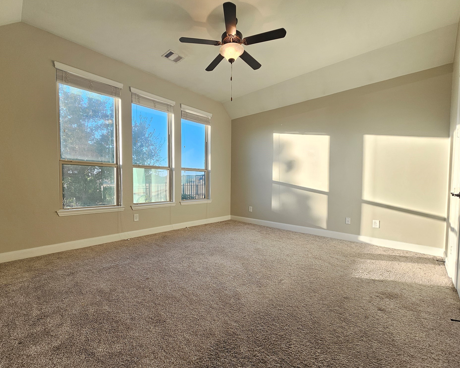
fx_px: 191
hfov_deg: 100.5
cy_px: 189
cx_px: 214
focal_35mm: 14
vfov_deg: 88.0
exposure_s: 1/120
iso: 64
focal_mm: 2.2
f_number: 2.2
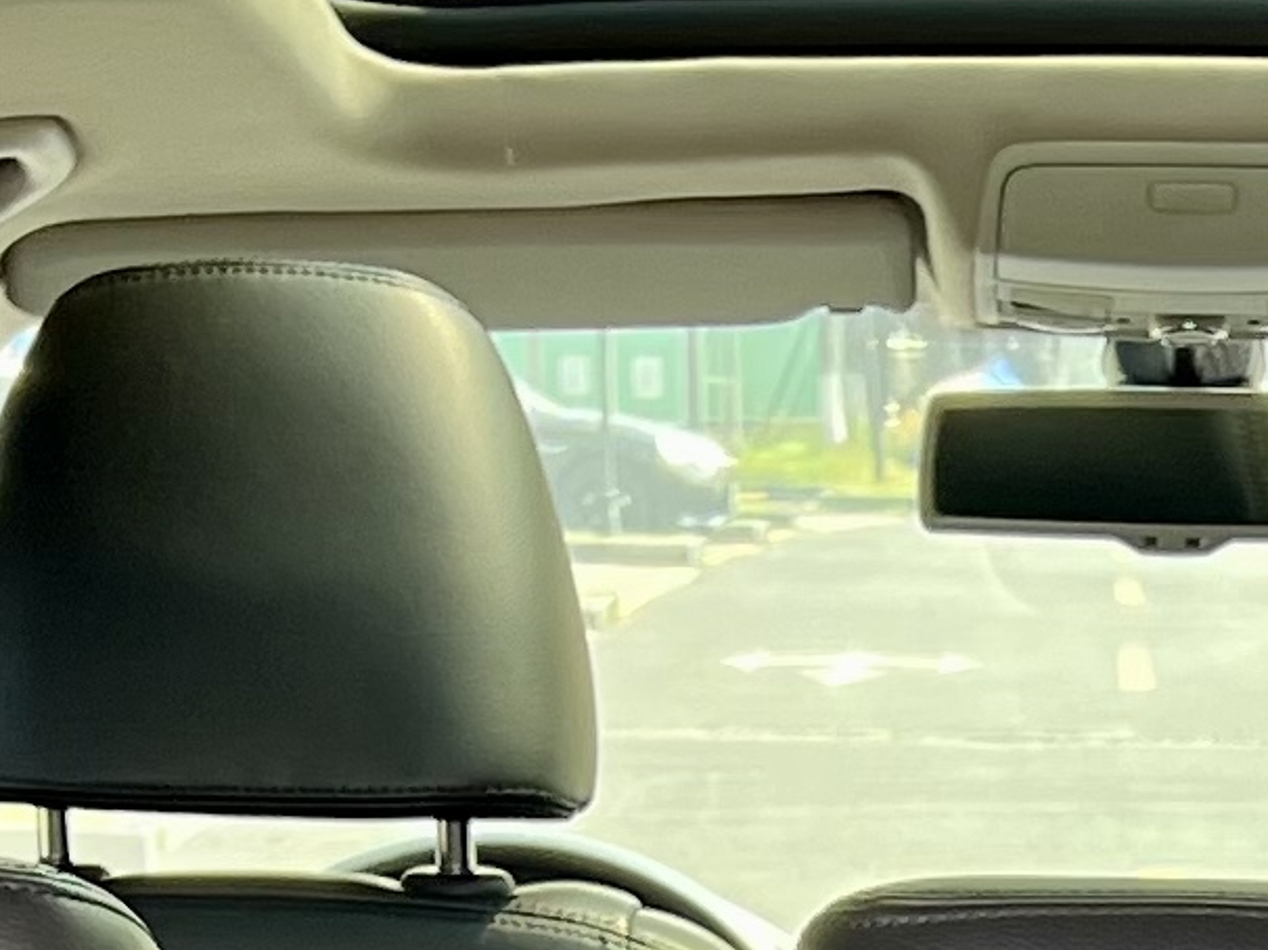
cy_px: 2542
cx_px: 1239
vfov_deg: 7.8
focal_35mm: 173
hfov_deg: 11.3
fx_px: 6335
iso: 50
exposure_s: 1/167
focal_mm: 5.7
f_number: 1.5
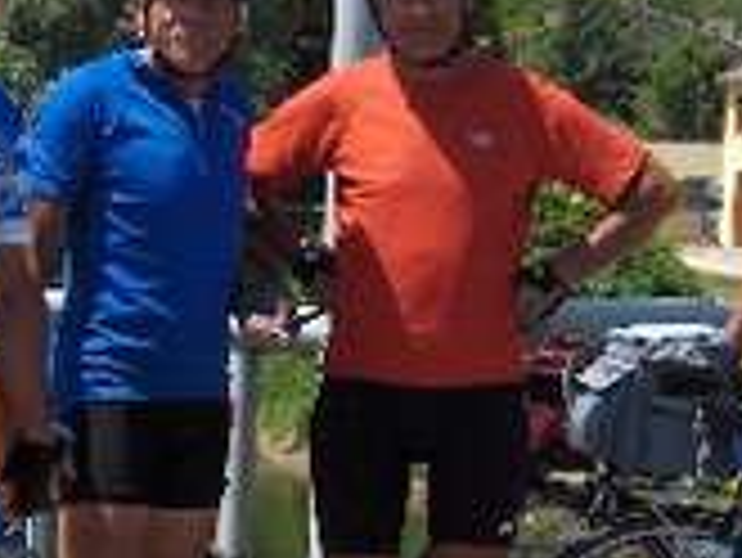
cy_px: 252
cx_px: 706
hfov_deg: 9.8
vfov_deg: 7.4
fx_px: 4290
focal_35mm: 200
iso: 80
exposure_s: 1/552
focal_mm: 11.4
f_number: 5.4
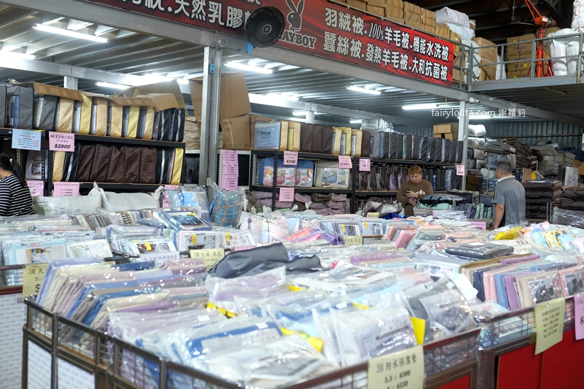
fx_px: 568
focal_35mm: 35
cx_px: 292
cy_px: 194
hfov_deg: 54.4
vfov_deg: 37.9
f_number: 2.8
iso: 1600
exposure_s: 1/70
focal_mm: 23
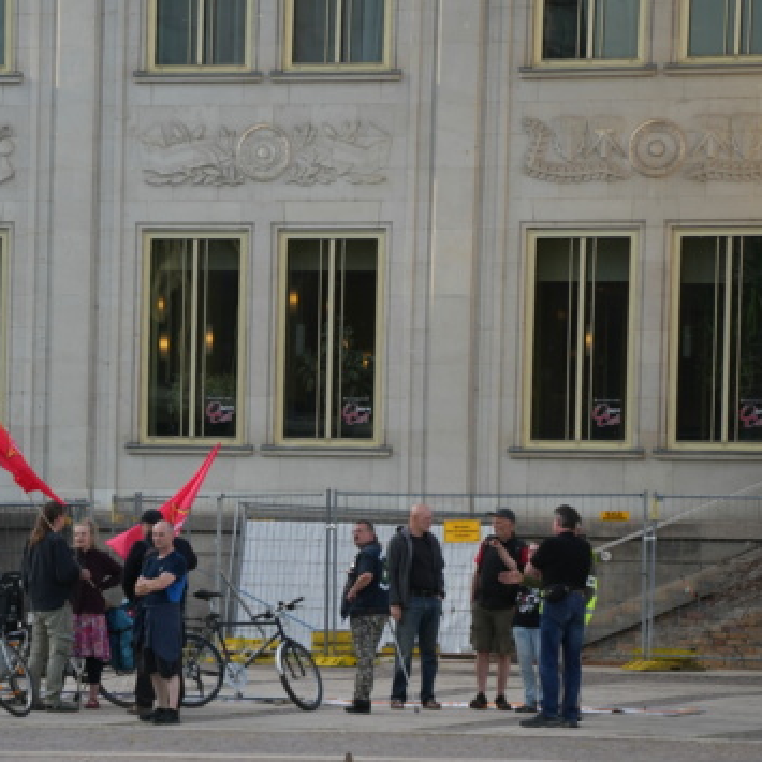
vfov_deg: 6.4
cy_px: 495
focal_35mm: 272
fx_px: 6774
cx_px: 90
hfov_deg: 6.4
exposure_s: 1/400
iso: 250
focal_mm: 163
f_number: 5.6
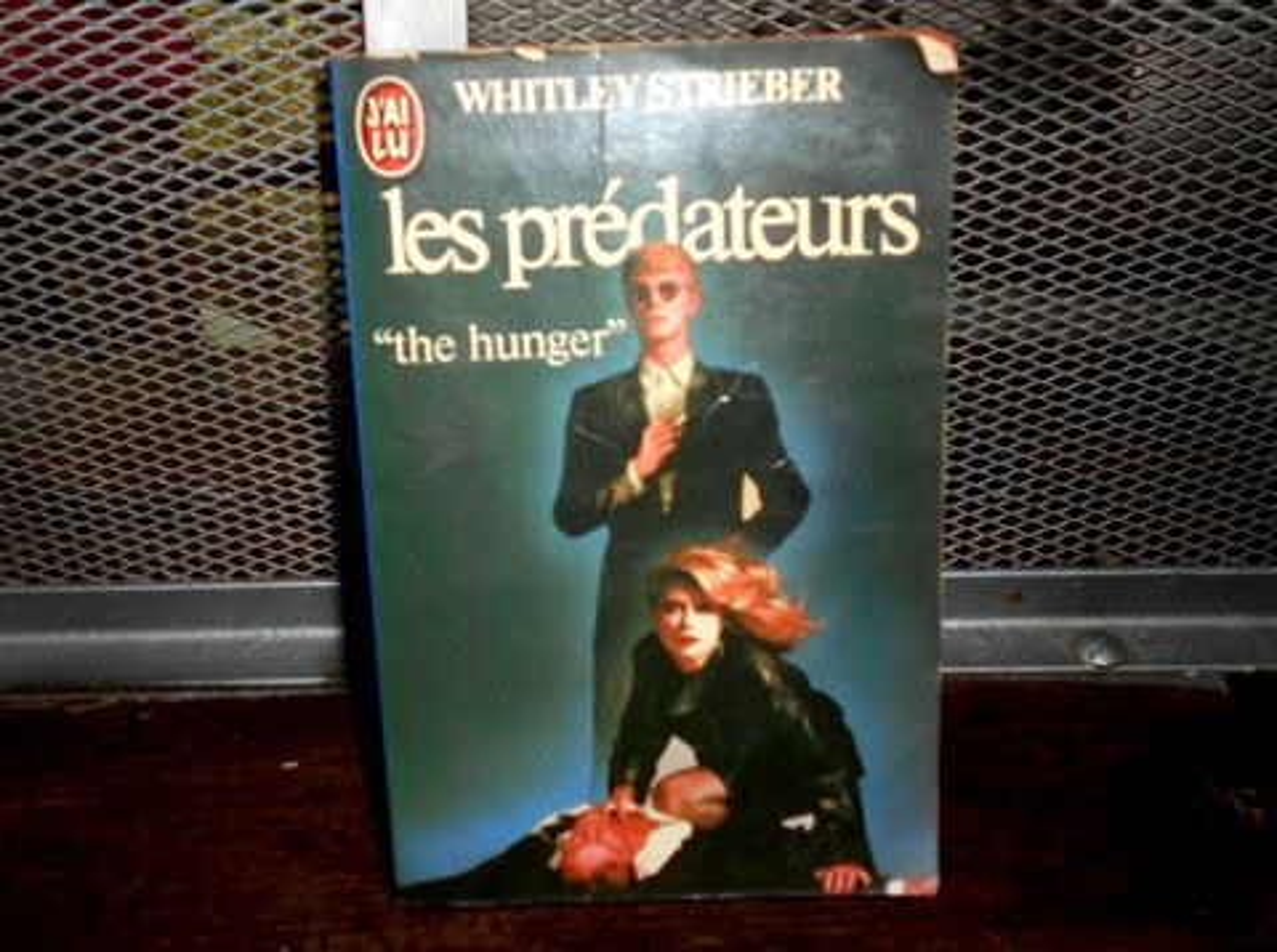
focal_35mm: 34
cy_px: 476
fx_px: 1252
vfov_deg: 41.7
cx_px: 638
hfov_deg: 54.1
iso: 80
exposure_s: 1/30
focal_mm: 5.8
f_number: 3.6
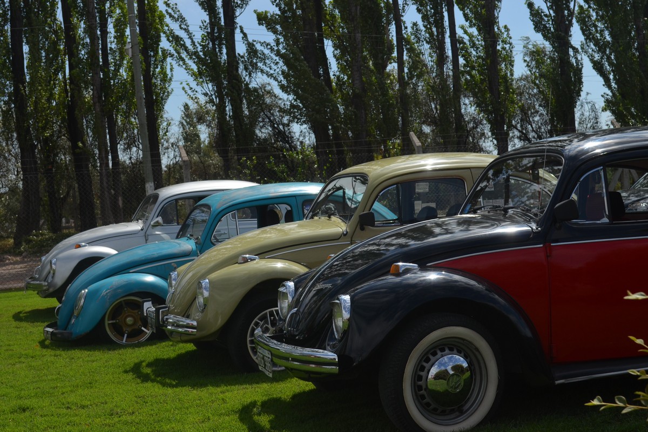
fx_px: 1080
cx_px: 324
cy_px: 216
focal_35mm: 60
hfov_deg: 33.4
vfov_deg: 22.6
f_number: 8
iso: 400
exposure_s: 1/2000
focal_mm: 40
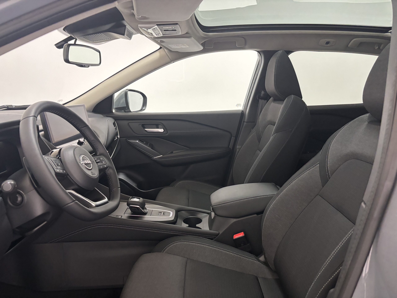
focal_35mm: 26
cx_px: 198
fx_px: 298
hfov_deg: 67.3
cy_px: 149
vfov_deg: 53.1
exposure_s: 1/50
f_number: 1.6
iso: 250
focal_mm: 5.96
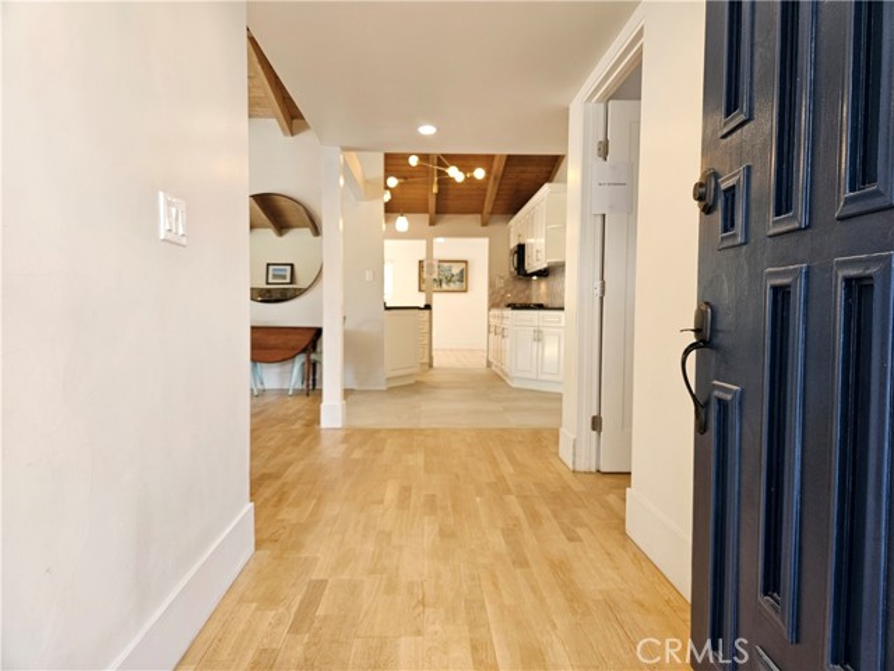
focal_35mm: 23
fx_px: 594
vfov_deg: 58.9
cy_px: 336
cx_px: 447
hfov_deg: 73.9
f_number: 1.8
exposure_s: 1/120
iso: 160
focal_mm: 5.4
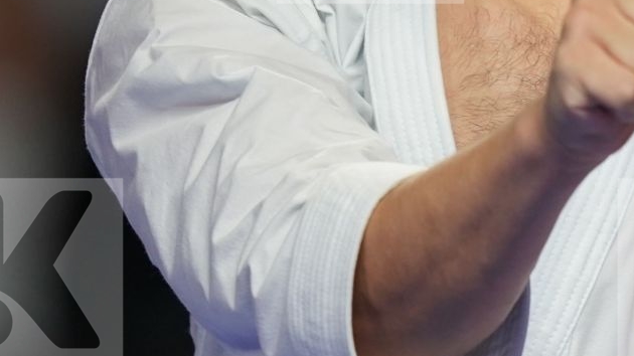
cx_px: 711
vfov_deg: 0.7
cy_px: -87
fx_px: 30185
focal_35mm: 1796
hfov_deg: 1.2
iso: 800
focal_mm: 400
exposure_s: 1/500
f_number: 2.8
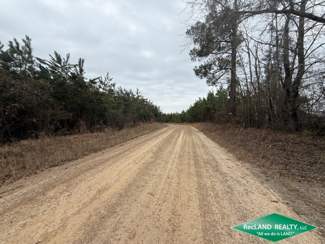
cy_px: 122
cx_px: 162
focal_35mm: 14
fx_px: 131
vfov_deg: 85.7
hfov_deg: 102.1
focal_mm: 2.22
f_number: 2.2
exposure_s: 1/888
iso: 50
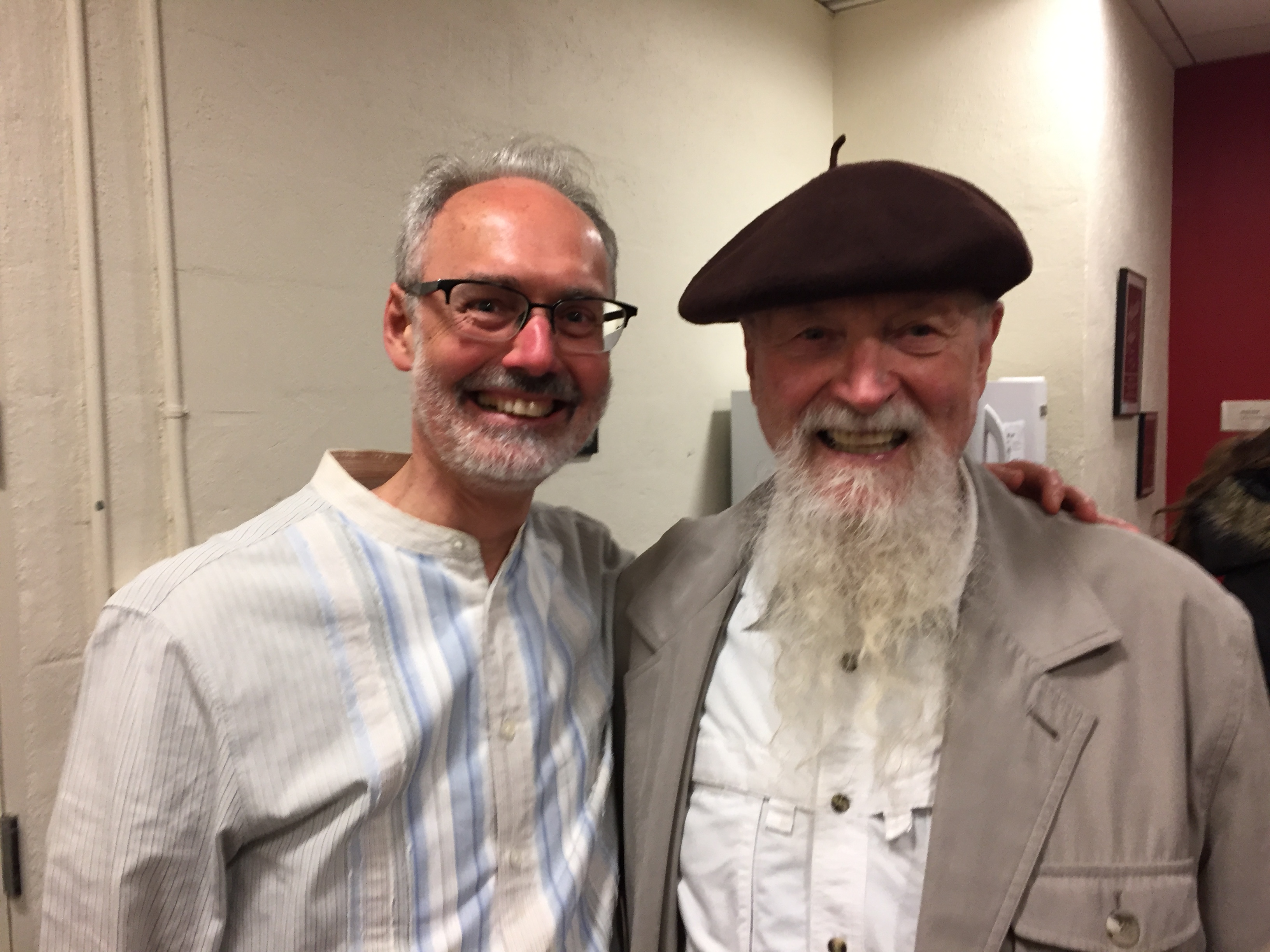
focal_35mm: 29
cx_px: 635
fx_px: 1064
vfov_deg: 48.2
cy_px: 476
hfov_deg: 61.7
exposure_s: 1/30
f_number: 2.2
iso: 125
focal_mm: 4.15
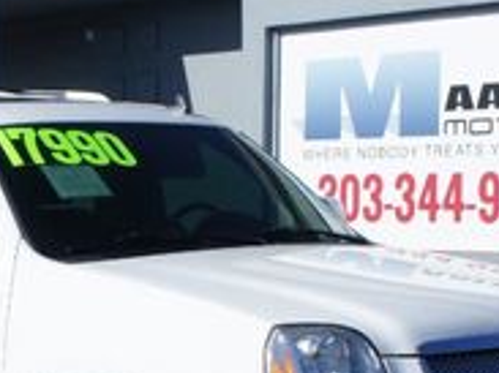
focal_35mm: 121
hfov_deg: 16.1
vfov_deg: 12.1
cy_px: 362
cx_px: 79
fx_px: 1743
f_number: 11
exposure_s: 1/250
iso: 200
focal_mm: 24
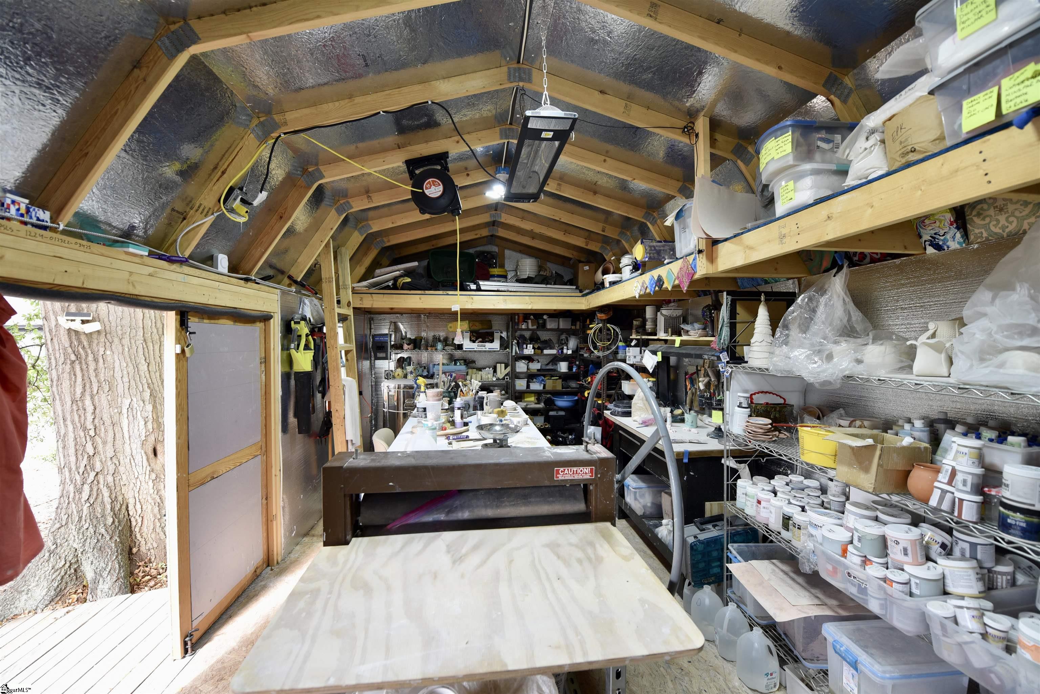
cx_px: 520
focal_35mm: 14
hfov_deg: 104.2
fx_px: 405
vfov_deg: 81.2
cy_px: 347
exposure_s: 1/80
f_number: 4.5
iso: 400
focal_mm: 14
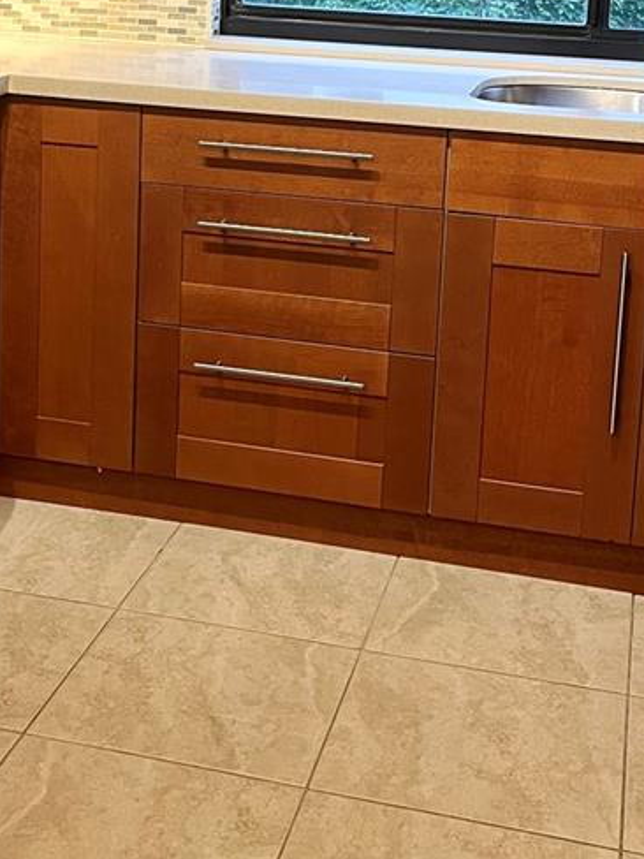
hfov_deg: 22.8
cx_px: 185
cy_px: 128
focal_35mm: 64
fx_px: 1588
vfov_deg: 29.3
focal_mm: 5.1
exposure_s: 1/60
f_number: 1.6
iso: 200
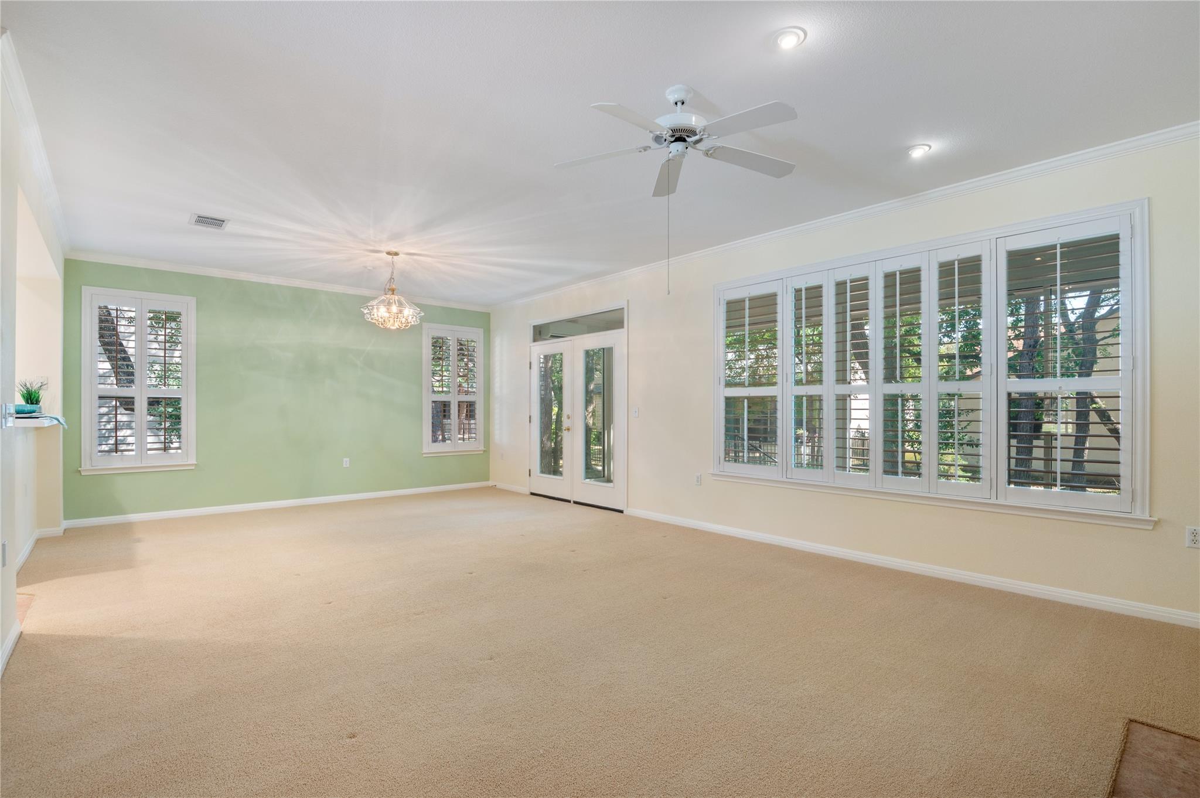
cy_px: 399
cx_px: 600
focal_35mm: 16
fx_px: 533
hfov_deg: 96.8
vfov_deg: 73.7
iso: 500
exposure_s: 1/2.5
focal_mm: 16
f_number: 11
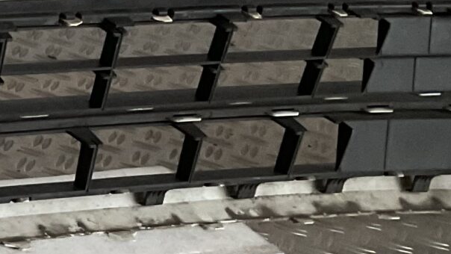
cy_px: 222
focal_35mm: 134
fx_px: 1603
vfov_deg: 9.0
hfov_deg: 14.1
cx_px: -370
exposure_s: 1/50
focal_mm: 3
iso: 125
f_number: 1.8
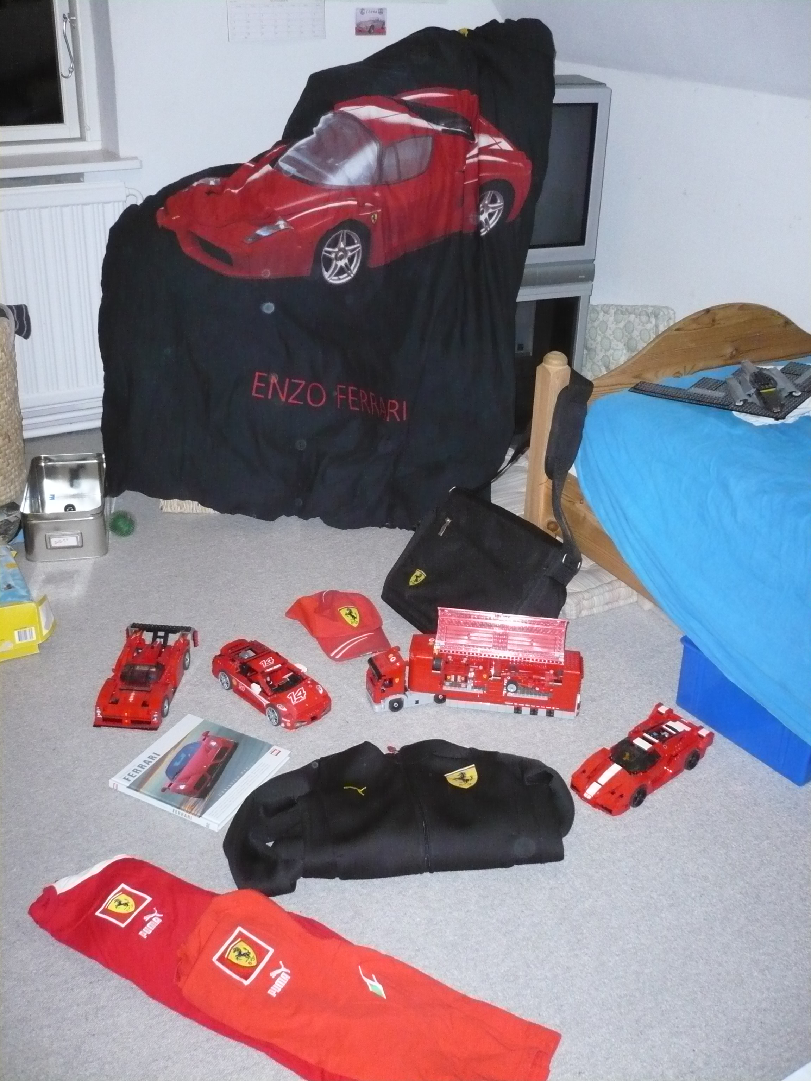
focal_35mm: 35
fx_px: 1093
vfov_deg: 52.6
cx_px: 406
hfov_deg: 40.7
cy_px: 540
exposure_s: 1/30
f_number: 2.8
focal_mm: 5.8
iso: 500
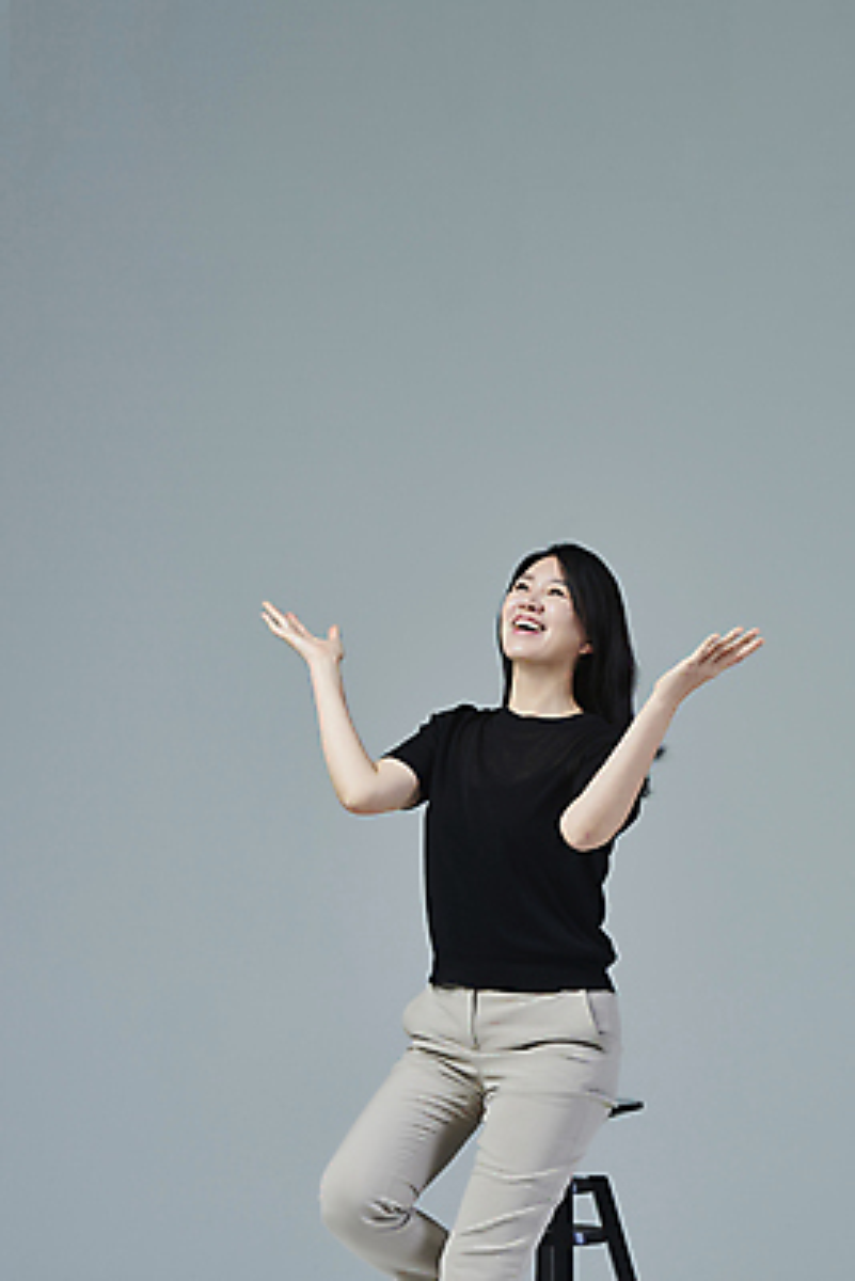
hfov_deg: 17.5
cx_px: 428
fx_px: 2776
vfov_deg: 26.0
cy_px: 640
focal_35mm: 78
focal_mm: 78
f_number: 14
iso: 100
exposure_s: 1/125
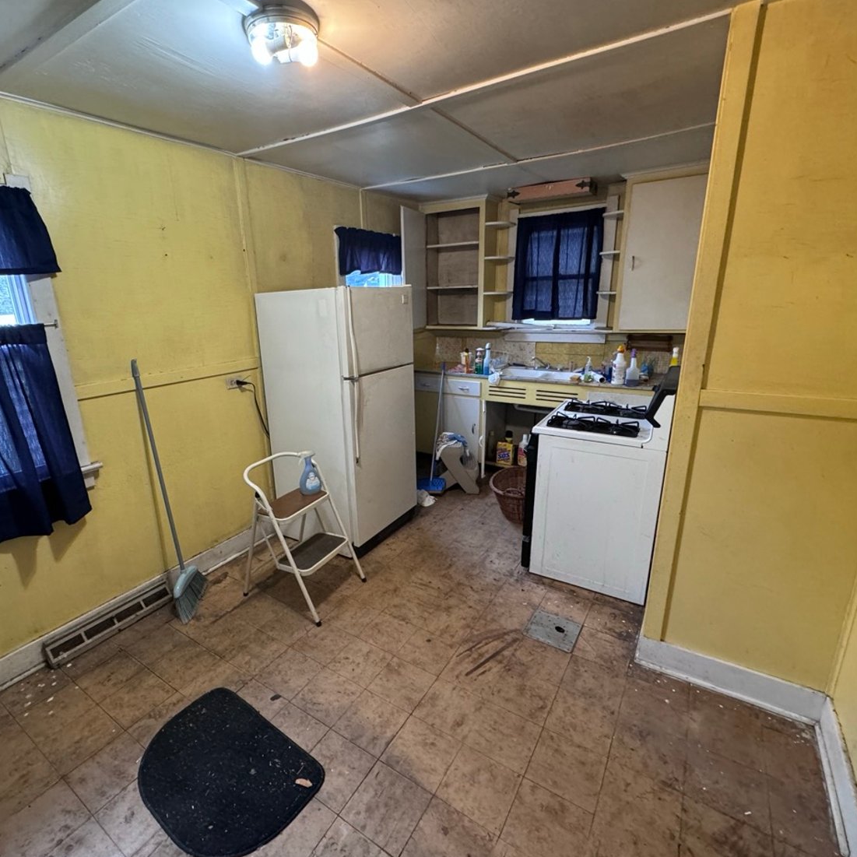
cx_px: 377
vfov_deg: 84.0
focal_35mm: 17
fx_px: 476
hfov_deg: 83.6
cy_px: 429
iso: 400
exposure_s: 1/60
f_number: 2.2
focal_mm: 2.22
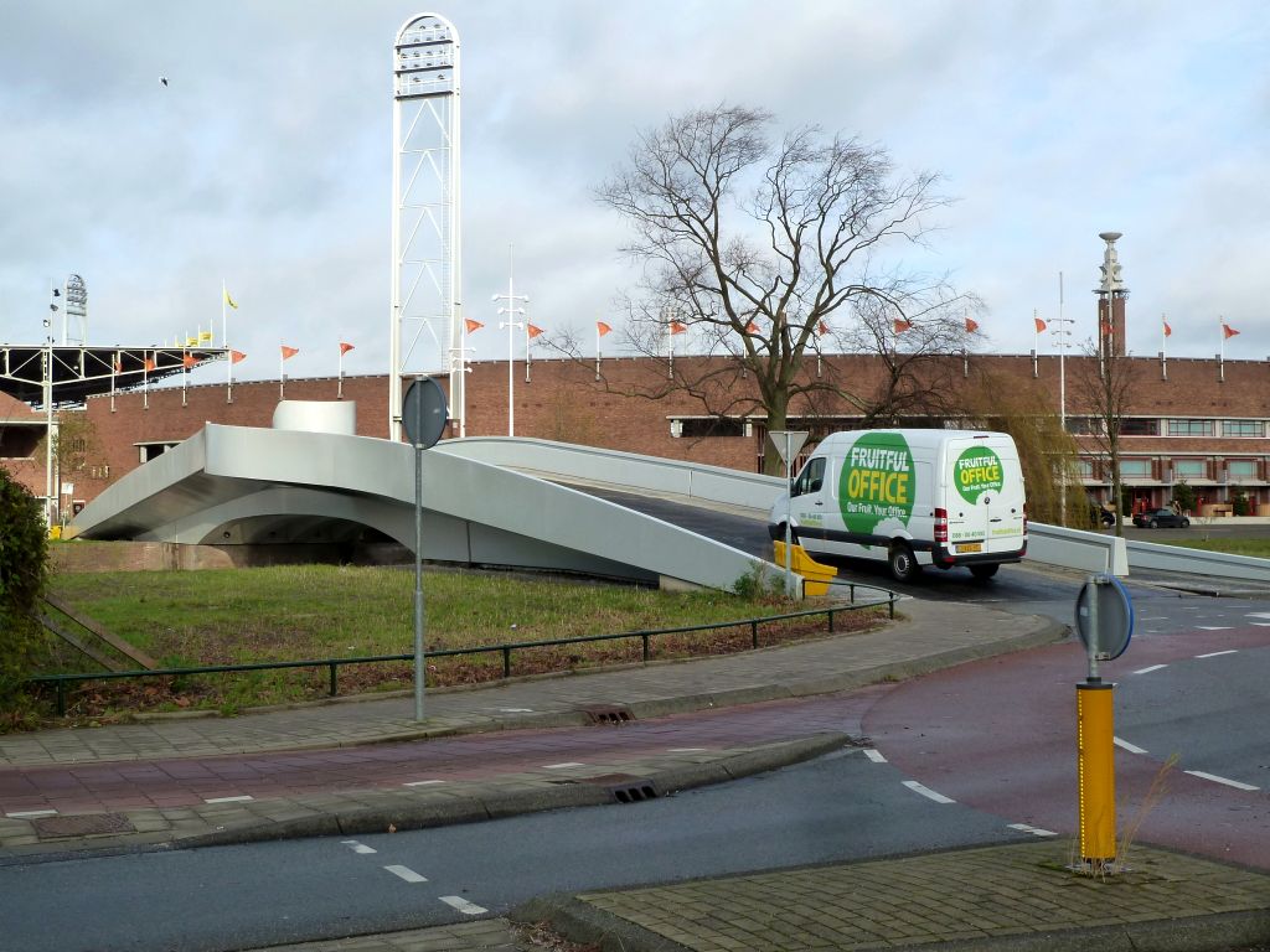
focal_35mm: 52
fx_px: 1908
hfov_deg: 36.8
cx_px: 635
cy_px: 476
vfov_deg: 28.0
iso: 125
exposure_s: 1/400
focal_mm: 8.5
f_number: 3.8
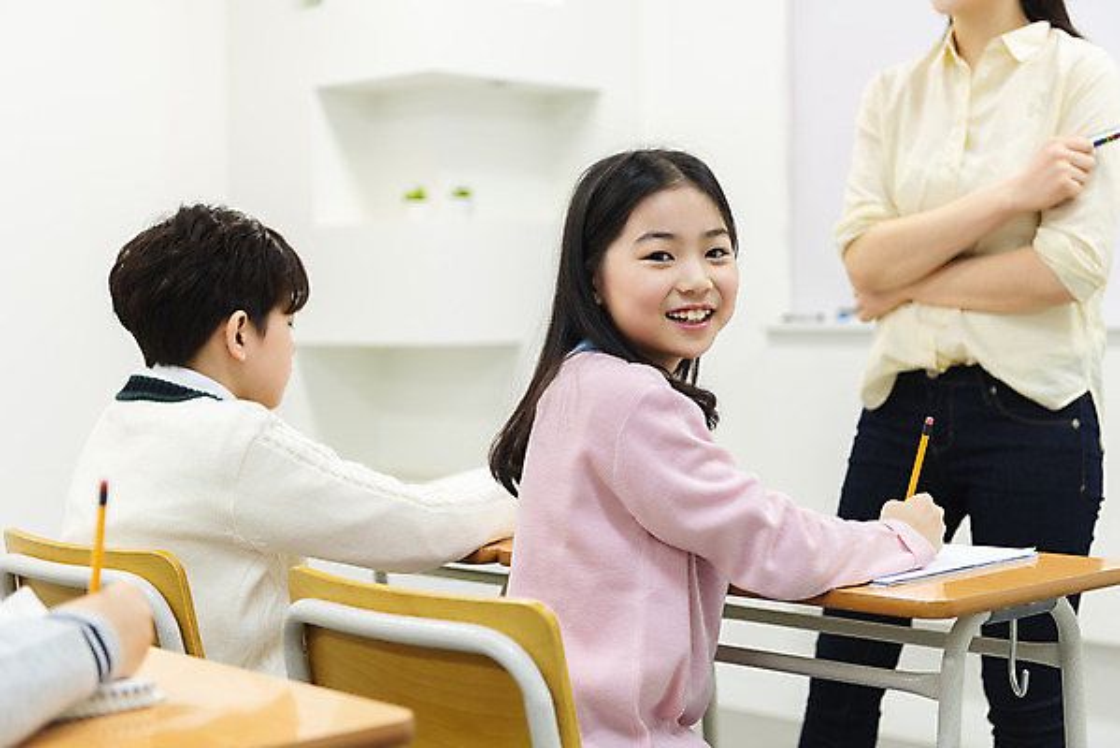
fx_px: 1805
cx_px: 560
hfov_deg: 34.5
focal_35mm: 58
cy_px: 374
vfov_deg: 23.4
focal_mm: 58
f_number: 2.8
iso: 640
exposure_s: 1/100
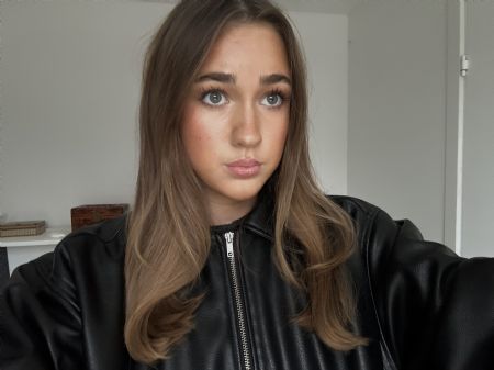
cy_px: 185
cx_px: 247
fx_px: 328
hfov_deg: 74.0
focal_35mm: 23
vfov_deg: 58.8
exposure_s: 1/31
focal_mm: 2.69
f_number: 1.9
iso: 400
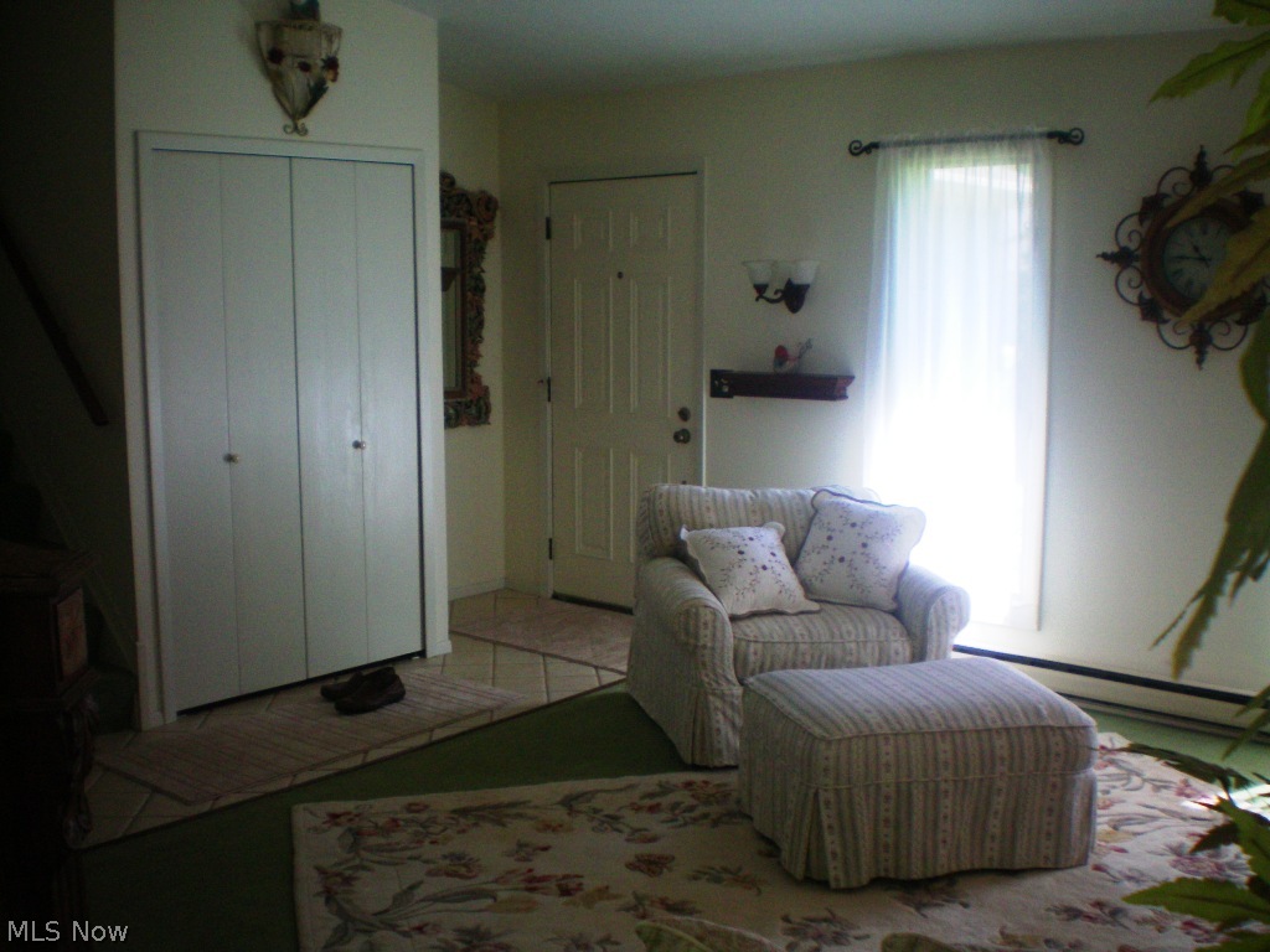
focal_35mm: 38
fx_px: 1394
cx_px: 635
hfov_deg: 49.0
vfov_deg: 37.7
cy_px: 476
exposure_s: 1/60
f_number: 3.1
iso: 100
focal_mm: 6.3
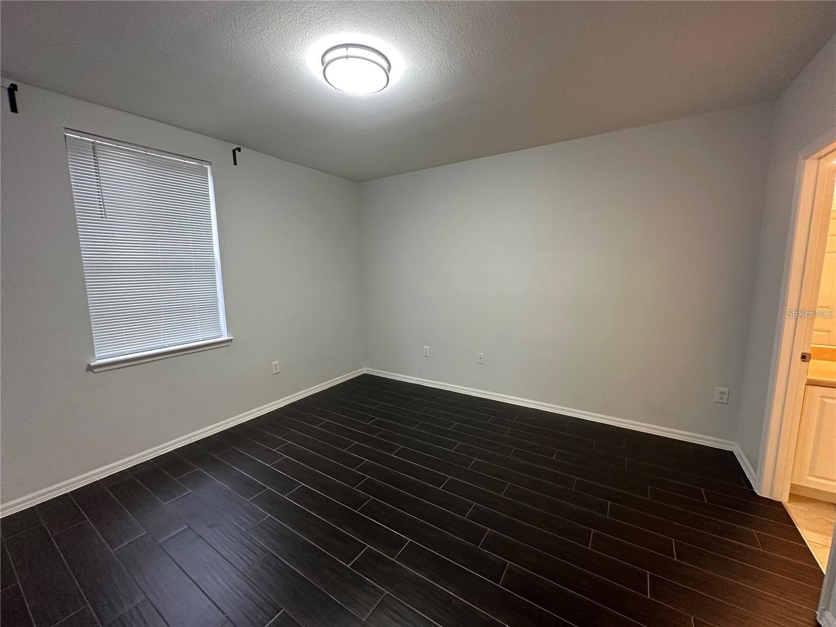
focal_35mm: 14
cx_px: 418
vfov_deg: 85.7
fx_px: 338
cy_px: 314
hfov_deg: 102.1
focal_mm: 2.22
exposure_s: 1/60
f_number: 2.2
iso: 250
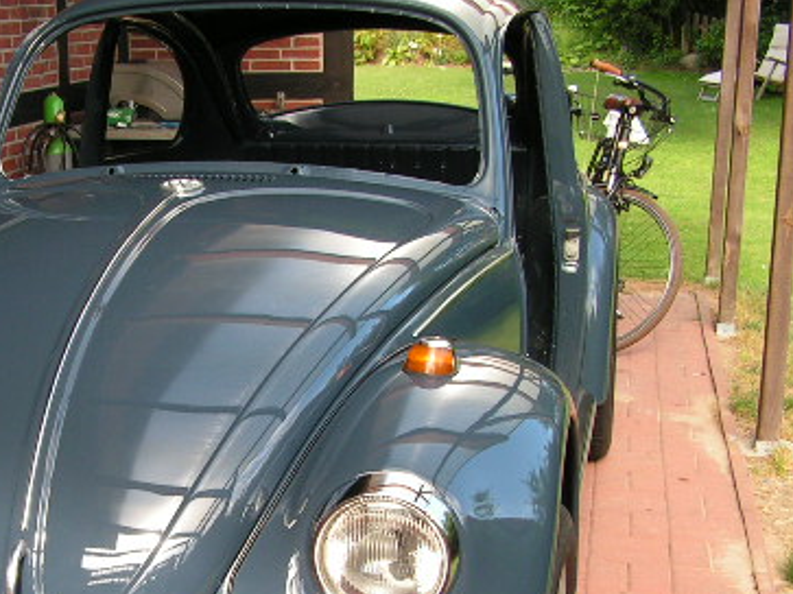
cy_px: 417
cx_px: 203
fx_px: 1534
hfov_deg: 28.6
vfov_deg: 21.8
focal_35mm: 67
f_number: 4
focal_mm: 6.3
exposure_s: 1/60
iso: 50
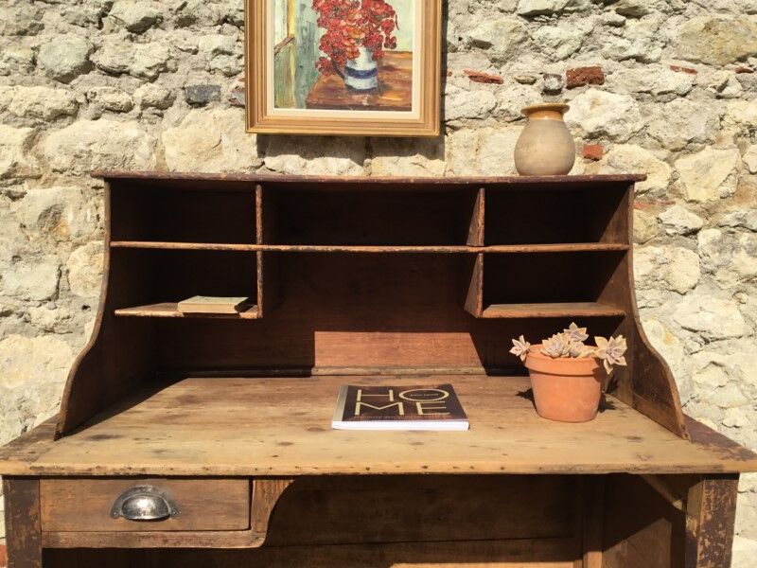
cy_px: 284
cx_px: 378
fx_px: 678
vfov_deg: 45.4
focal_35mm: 31
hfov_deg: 58.4
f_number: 2.4
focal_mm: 3.3
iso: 25
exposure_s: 1/1812
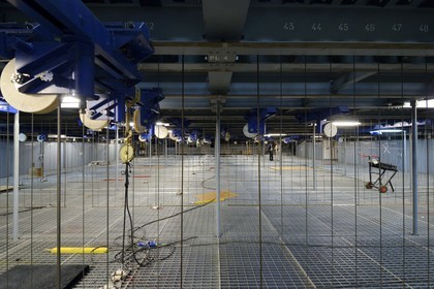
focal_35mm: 14
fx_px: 169
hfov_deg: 104.3
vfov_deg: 81.2
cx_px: 217
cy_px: 144
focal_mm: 14
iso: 1600
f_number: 7.1
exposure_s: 1/8
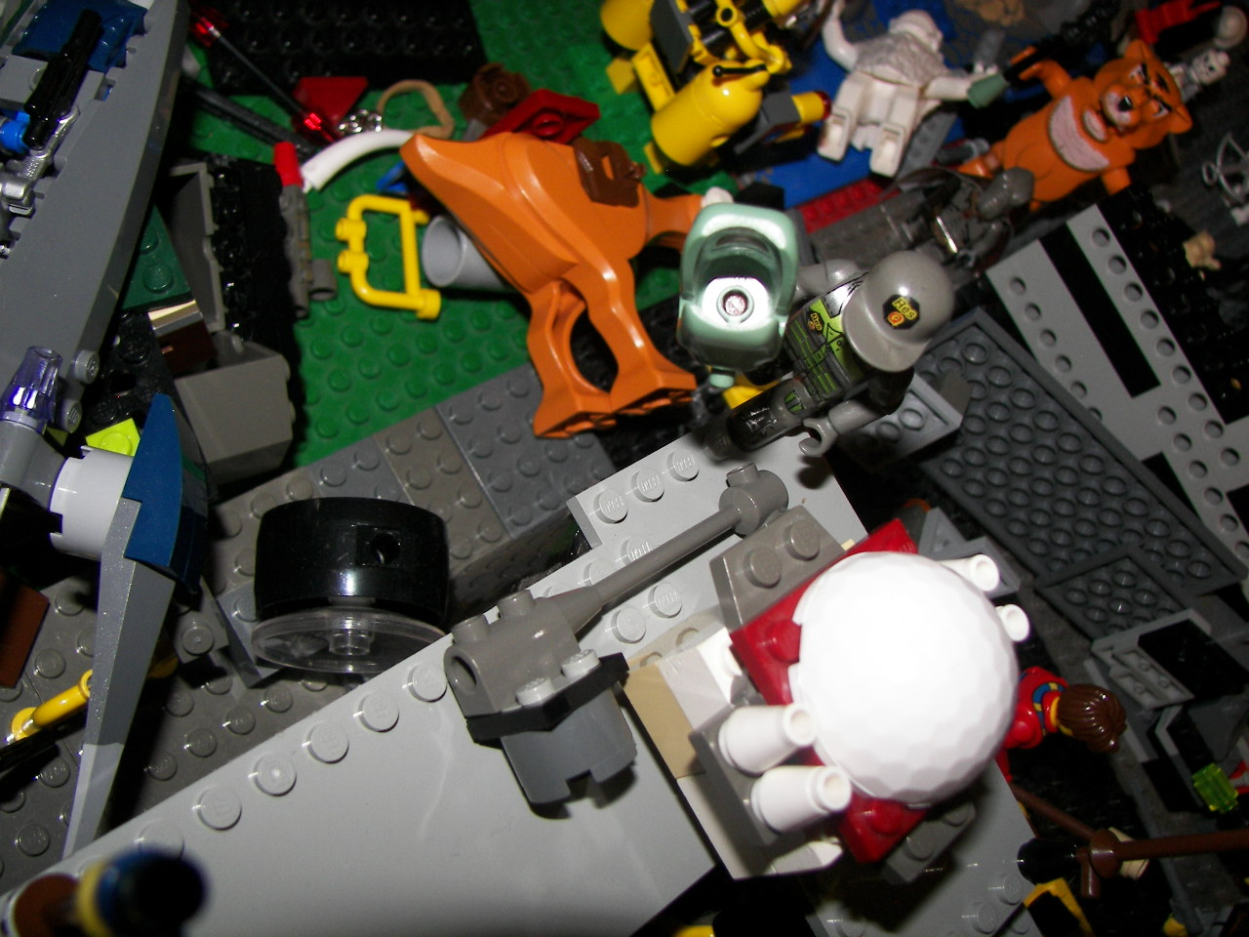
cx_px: 624
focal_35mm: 36
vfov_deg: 39.7
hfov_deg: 51.4
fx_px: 1299
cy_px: 468
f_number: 2.8
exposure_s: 1/30
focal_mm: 6
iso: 100
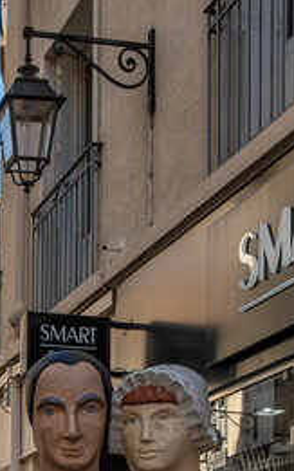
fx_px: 962
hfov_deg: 16.8
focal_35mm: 75
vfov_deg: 25.5
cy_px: 517
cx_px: -26
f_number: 8
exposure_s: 1/70
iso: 200
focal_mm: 16
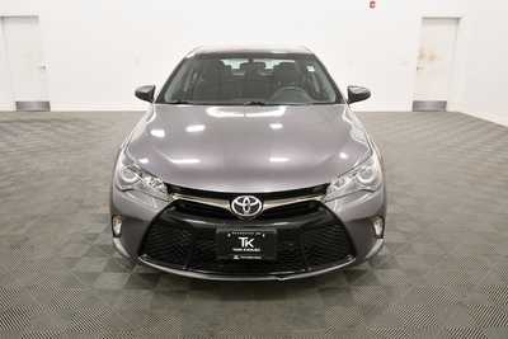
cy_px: 170
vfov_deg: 43.6
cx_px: 254
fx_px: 423
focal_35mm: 30
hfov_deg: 61.9
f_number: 5.6
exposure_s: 1/125
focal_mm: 20
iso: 1250
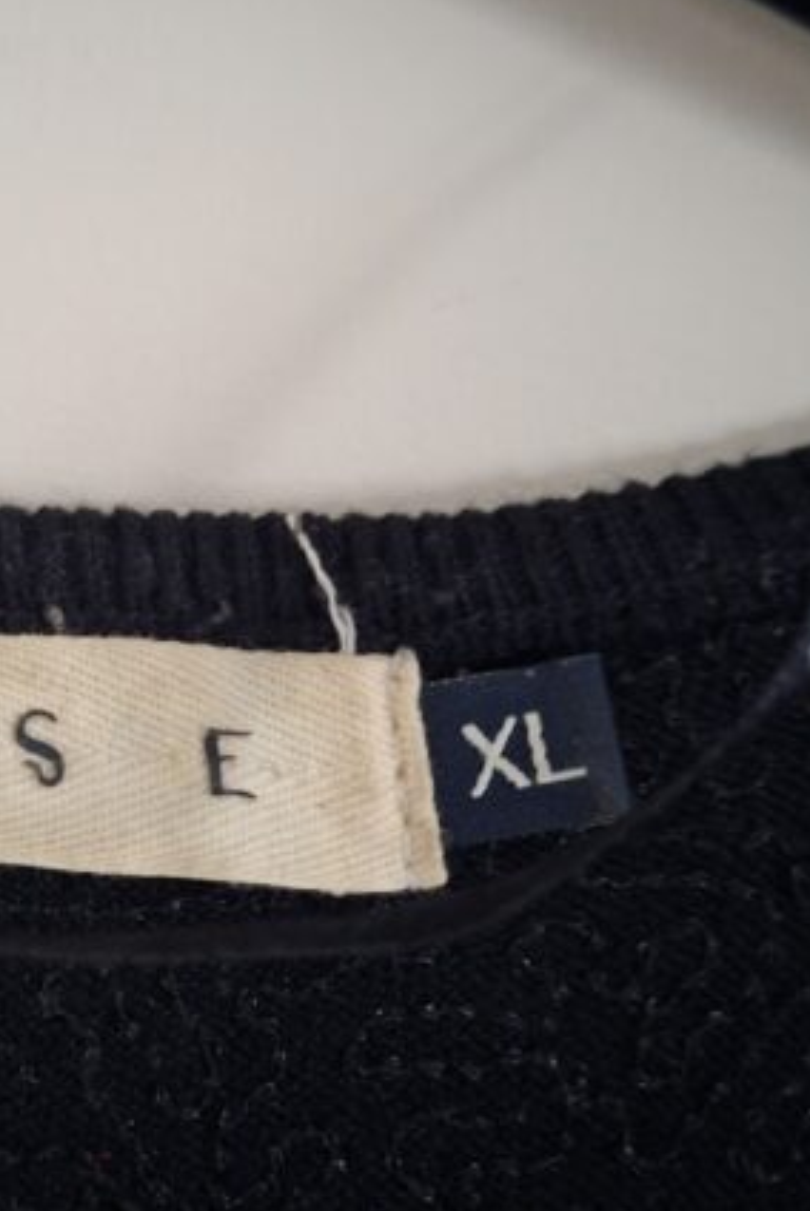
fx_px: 1516
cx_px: 191
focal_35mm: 45
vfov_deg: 43.6
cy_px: 604
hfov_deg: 29.4
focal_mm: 5.54
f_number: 1.8
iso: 400
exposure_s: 1/25
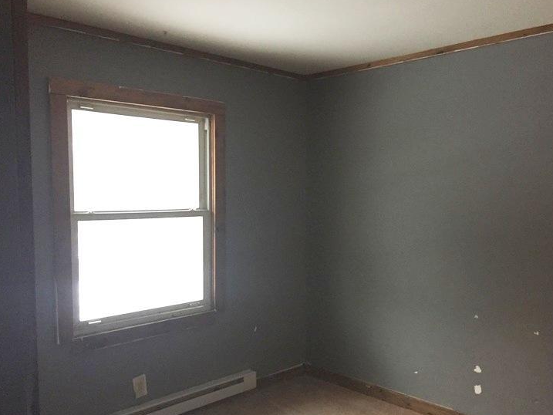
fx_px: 527
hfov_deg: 55.2
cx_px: 312
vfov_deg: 42.9
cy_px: 227
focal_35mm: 33
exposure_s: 1/24
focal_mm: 4.15
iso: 250
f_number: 2.2
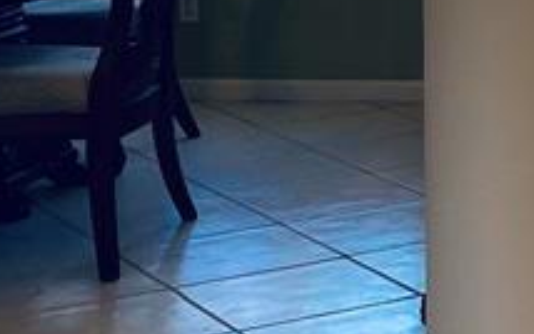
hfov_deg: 14.1
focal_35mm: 132
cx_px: 958
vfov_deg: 9.5
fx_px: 1922
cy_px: -239
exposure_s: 1/120
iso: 100
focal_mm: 4.25
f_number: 1.8
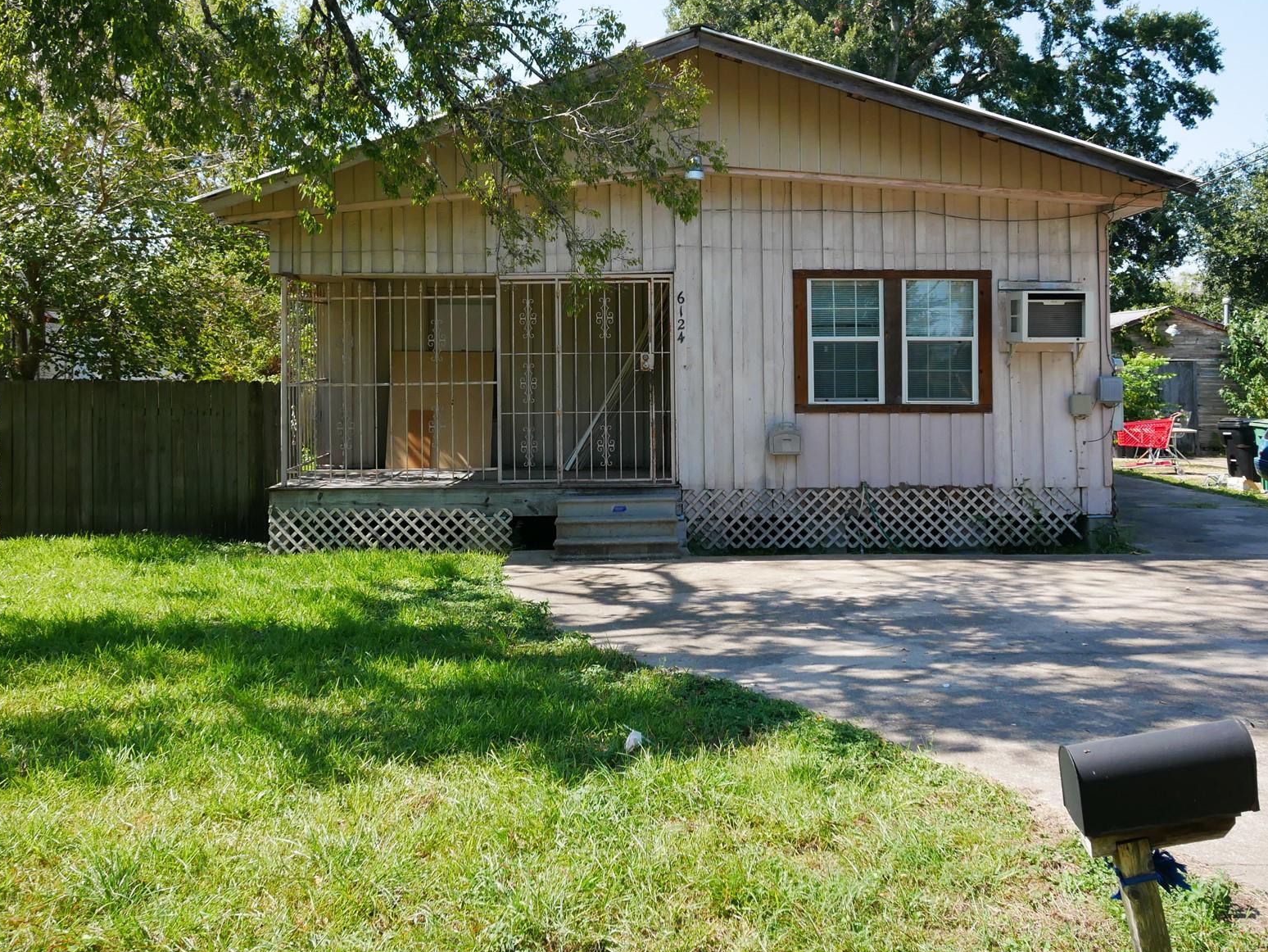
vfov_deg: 38.4
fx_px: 1356
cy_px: 358
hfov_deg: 50.1
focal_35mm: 37
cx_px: 669
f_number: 4.5
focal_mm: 14
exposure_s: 1/1000
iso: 400
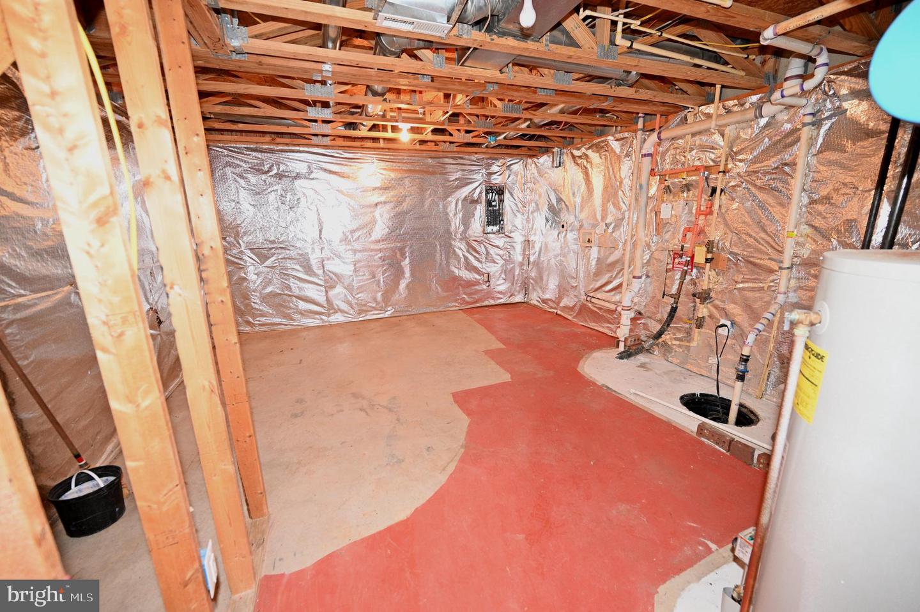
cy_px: 306
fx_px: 358
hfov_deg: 104.3
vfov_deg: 81.1
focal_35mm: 14
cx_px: 460
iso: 2500
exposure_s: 1/60
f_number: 4
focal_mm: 14
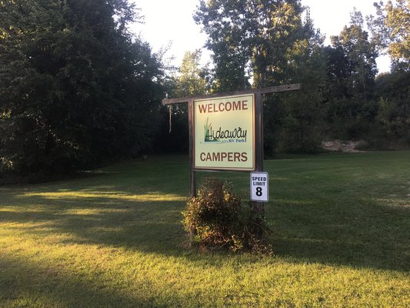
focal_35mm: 29
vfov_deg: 48.2
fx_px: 344
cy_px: 154
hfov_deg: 61.6
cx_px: 205
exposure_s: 1/126
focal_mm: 4.15
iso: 25
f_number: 2.2
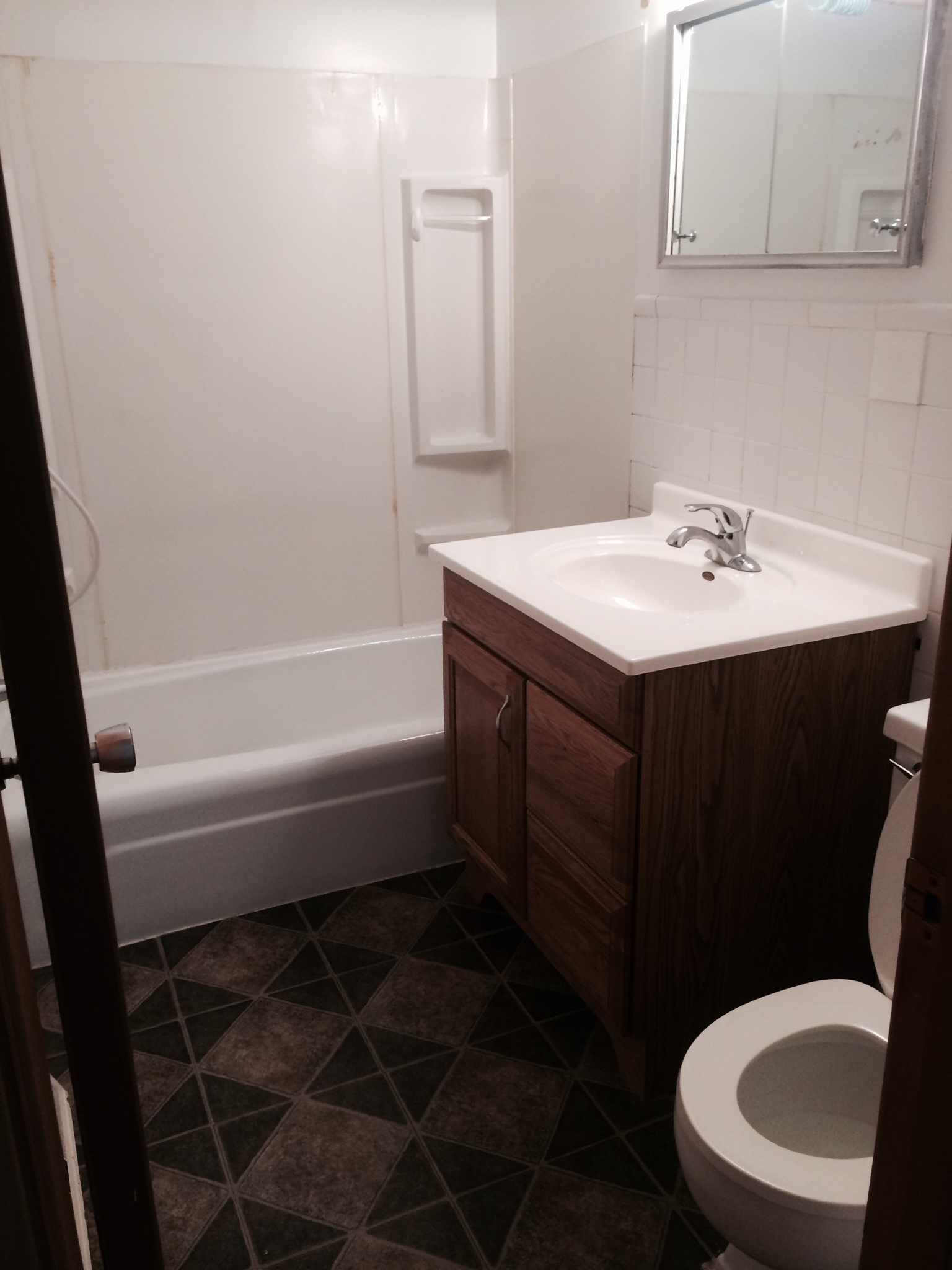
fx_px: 1100
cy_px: 635
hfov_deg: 46.8
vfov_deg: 60.0
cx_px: 476
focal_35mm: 30
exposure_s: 1/30
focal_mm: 4.12
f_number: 2.2
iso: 100
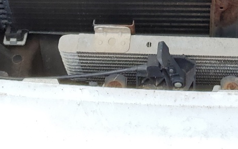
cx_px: 227
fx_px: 616
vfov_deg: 12.3
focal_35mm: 95
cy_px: -143
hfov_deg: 21.2
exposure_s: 1/1250
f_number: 1.5
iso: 50
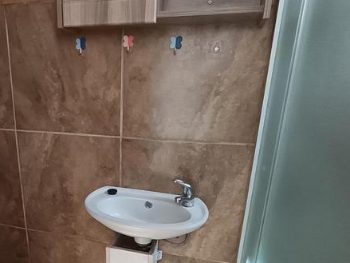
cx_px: 118
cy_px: 184
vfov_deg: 44.5
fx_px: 313
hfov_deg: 57.2
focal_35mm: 31
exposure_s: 1/50
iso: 623
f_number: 2.2
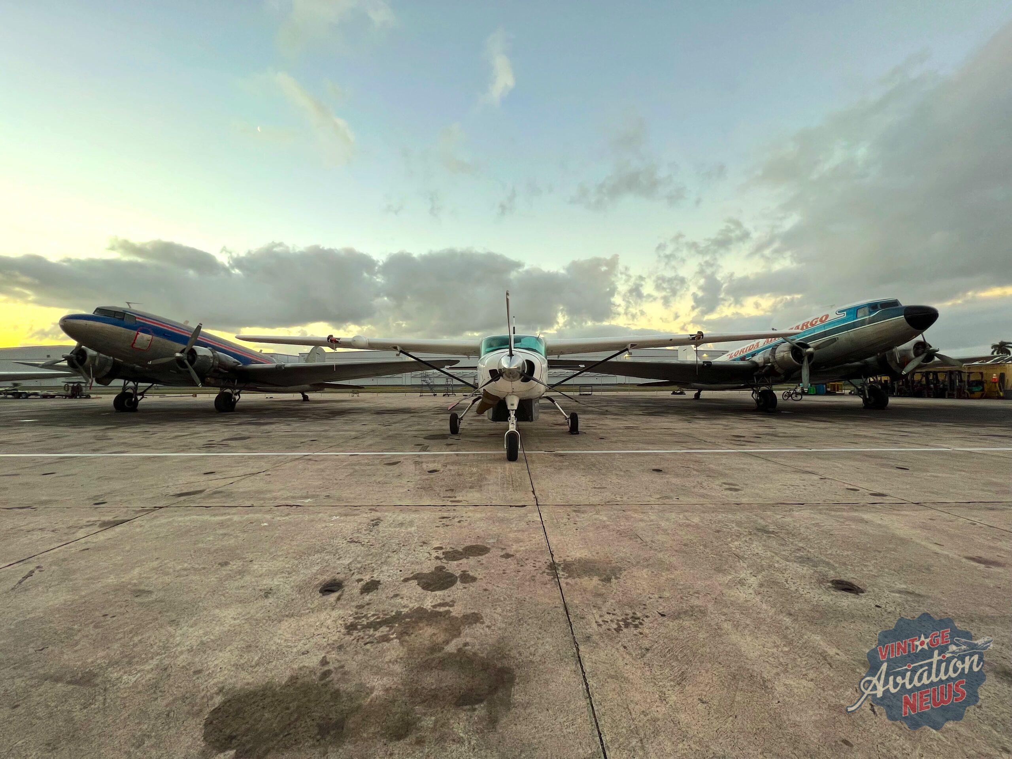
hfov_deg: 106.2
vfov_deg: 89.9
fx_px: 380
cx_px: 506
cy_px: 380
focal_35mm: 13
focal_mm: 1.57
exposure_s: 1/99
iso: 100
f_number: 1.8
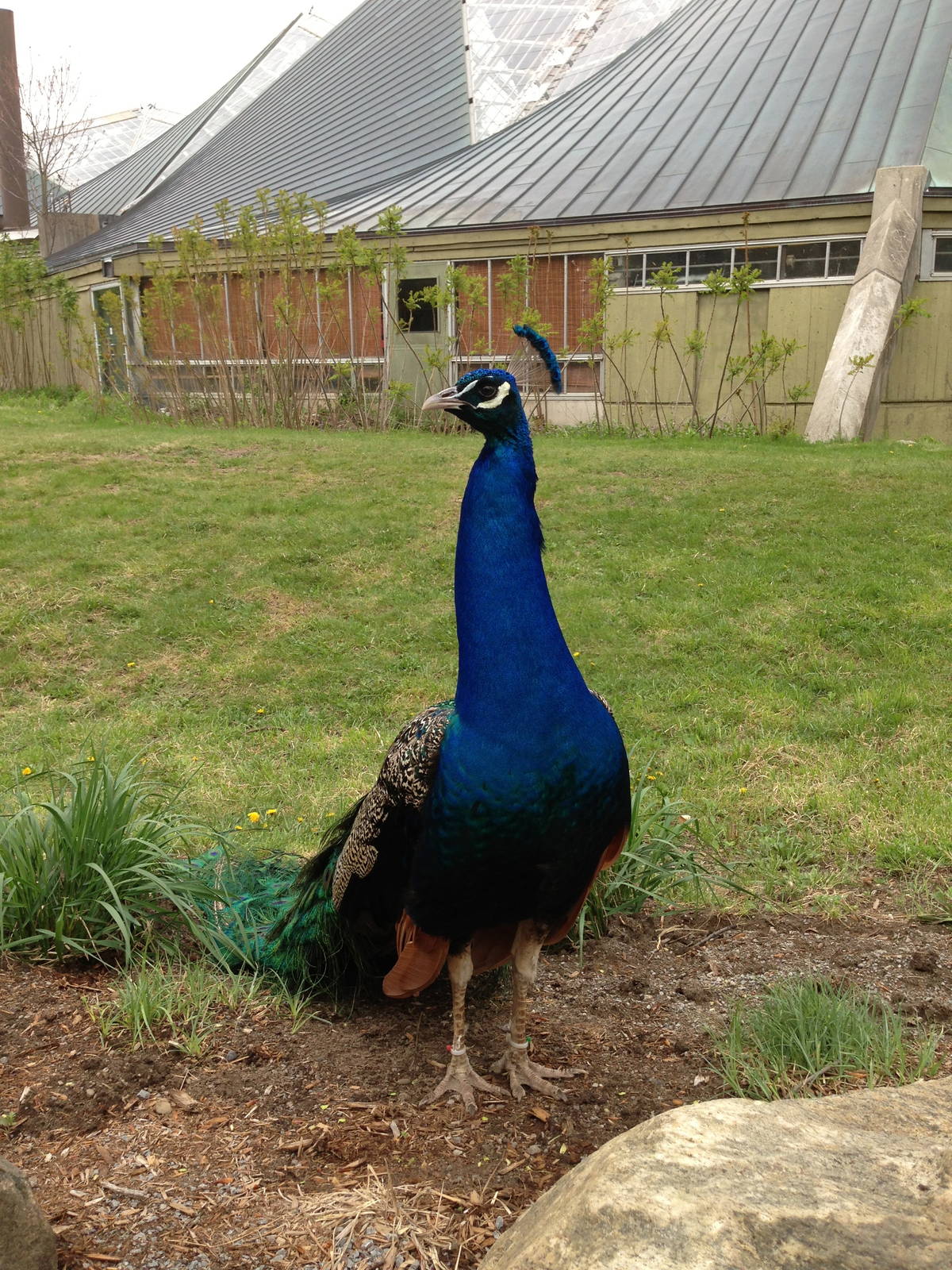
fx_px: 1210
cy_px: 635
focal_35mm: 33
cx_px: 476
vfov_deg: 55.4
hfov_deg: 42.9
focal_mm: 4.13
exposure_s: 1/384
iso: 50
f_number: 2.4
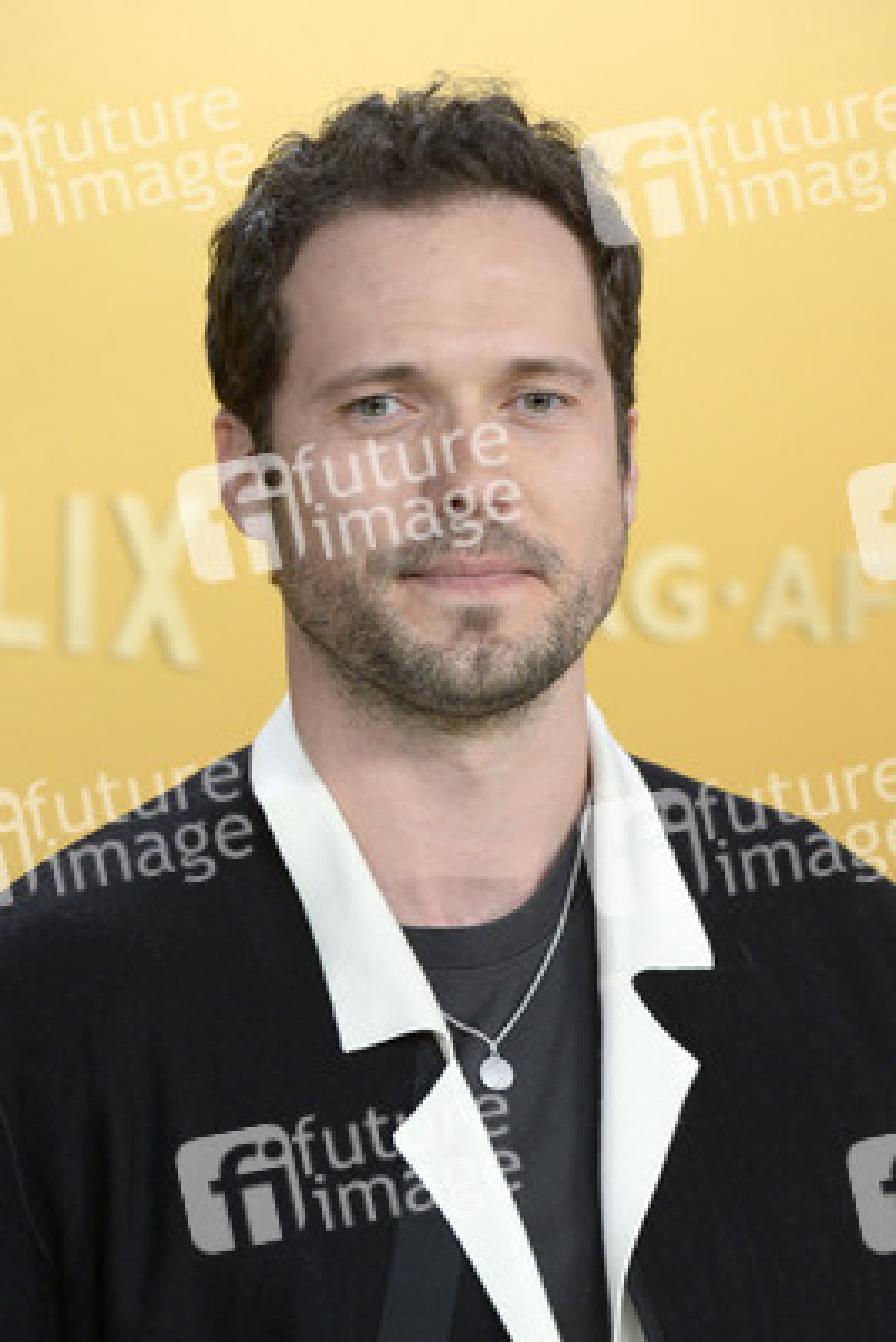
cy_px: 671
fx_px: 5222
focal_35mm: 140
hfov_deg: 9.8
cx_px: 448
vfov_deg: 14.6
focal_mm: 140
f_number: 5.6
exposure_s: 1/250
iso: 2500
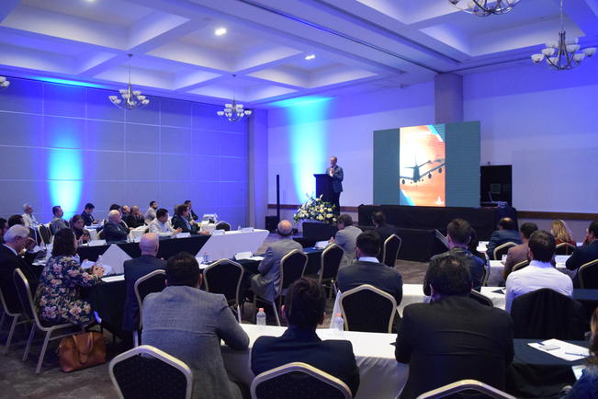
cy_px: 200
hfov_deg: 67.4
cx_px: 299
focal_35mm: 27
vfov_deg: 47.9
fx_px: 448
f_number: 4.5
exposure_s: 1/160
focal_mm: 18
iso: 6400
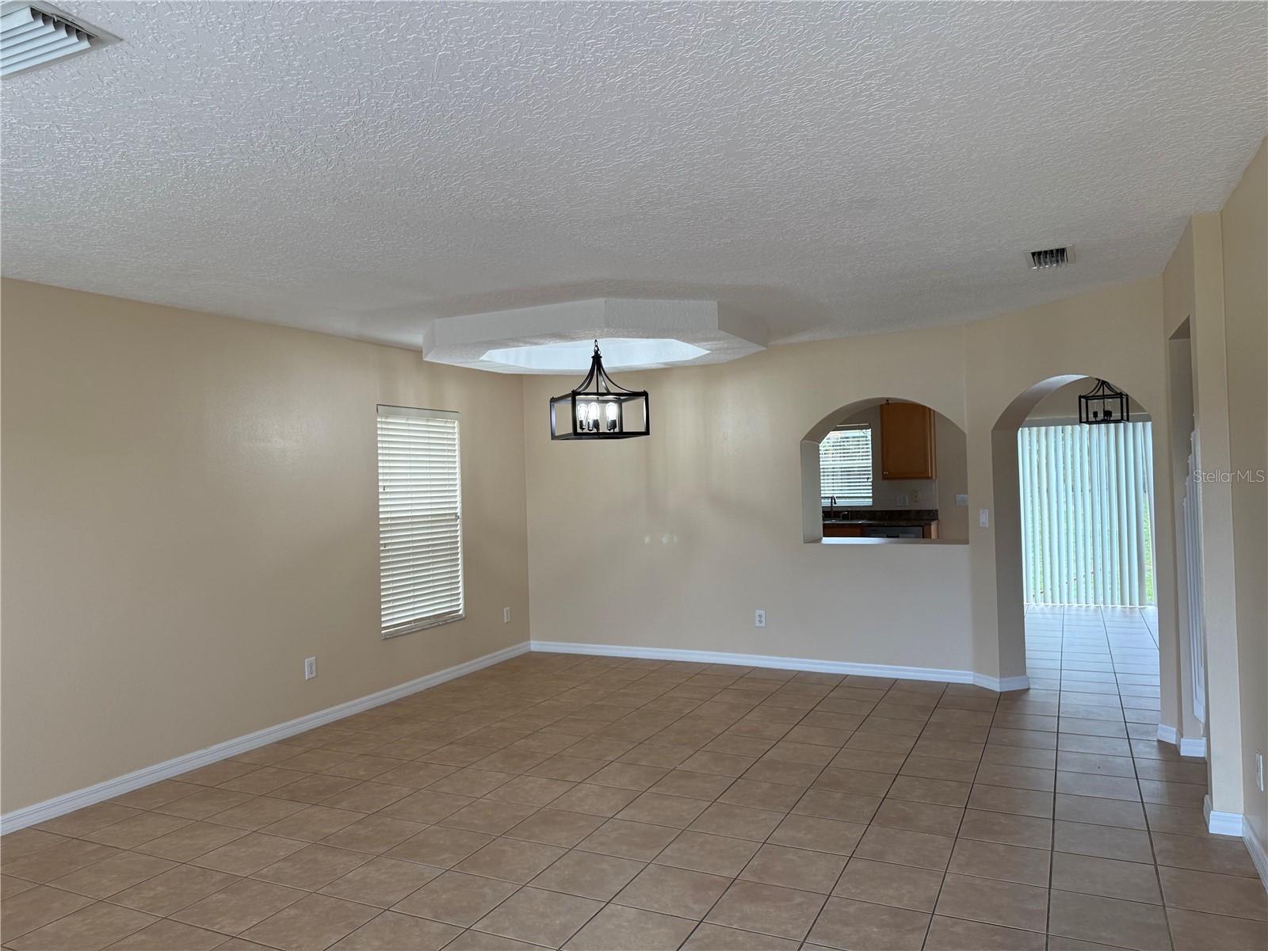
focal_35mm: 24
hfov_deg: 71.6
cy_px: 476
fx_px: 879
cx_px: 634
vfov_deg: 56.8
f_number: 1.78
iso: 100
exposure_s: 1/243
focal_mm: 6.76
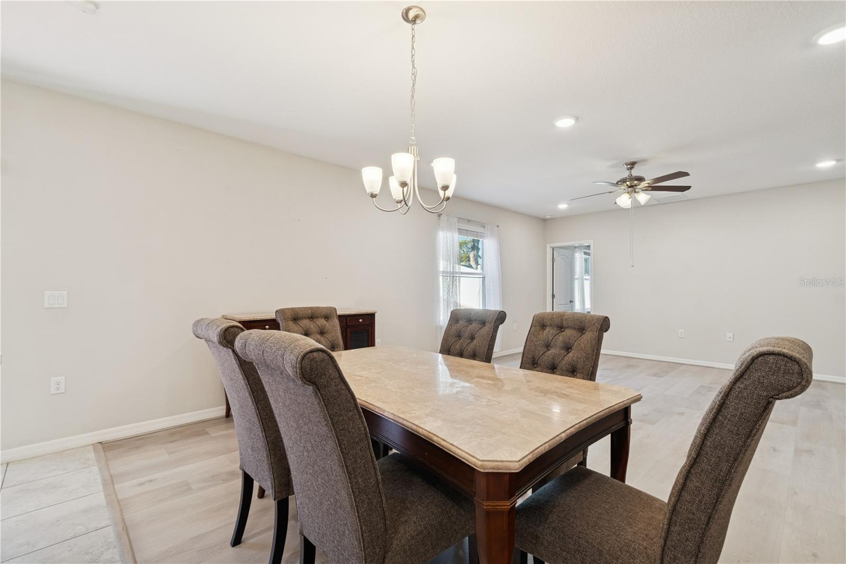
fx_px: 352
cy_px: 282
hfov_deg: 100.4
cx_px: 423
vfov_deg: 77.3
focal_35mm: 15
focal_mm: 10
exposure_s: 1/8
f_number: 8
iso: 200
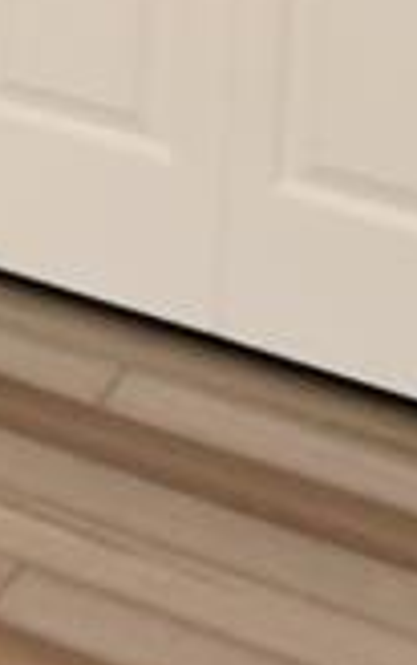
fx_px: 2700
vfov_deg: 11.6
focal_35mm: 149
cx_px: -1449
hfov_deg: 6.4
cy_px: -916
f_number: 3.5
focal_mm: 10
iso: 900
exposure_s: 1/60
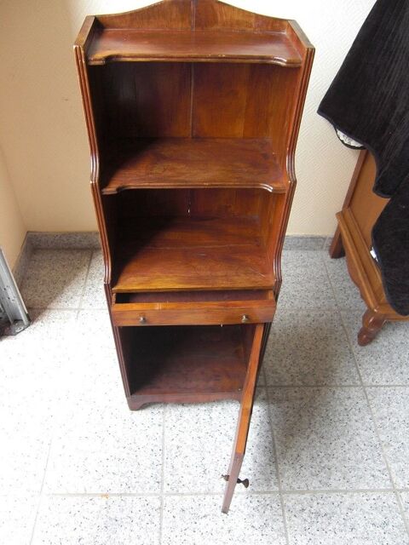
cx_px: 204
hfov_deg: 49.7
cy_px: 272
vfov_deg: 63.4
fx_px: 441
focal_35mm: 28
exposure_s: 1/80
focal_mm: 4.9
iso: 100
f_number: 2.6
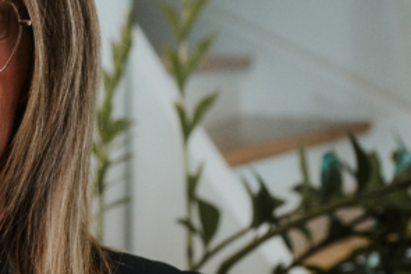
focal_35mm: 91
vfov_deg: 15.0
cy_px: 152
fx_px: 1039
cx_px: -99
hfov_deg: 20.7
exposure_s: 1/250
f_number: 3.5
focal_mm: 35
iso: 1600
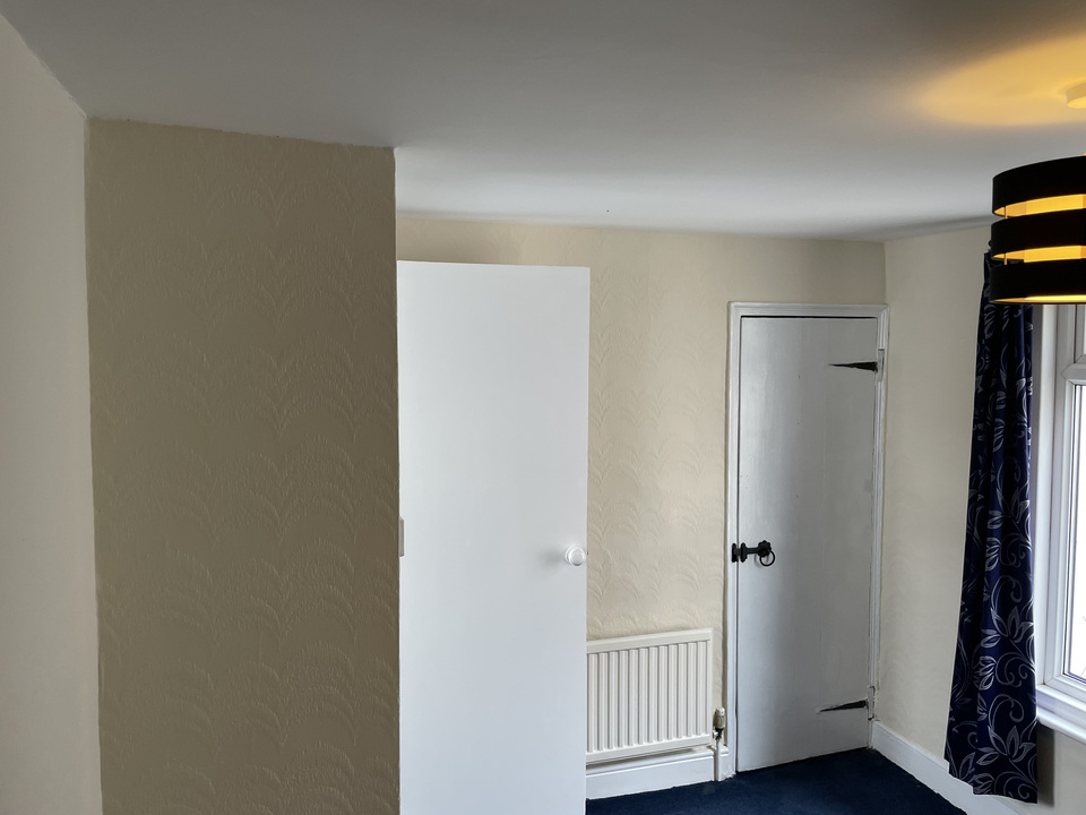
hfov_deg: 67.3
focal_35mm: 26
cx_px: 543
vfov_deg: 53.1
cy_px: 408
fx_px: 816
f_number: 1.6
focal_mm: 4.2
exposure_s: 1/121
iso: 125
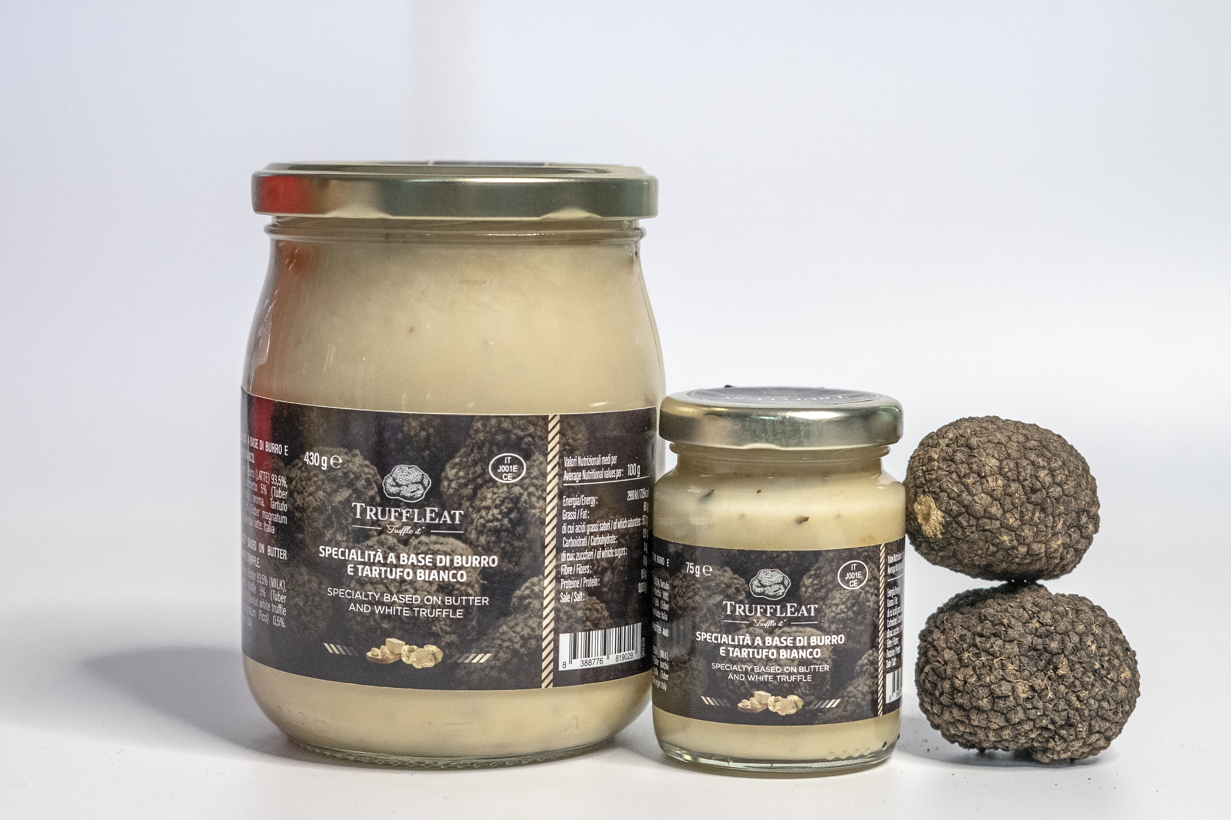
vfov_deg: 18.2
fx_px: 2564
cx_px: 616
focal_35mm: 75
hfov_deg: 27.0
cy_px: 410
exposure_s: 1/160
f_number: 4.5
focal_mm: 50
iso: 2000
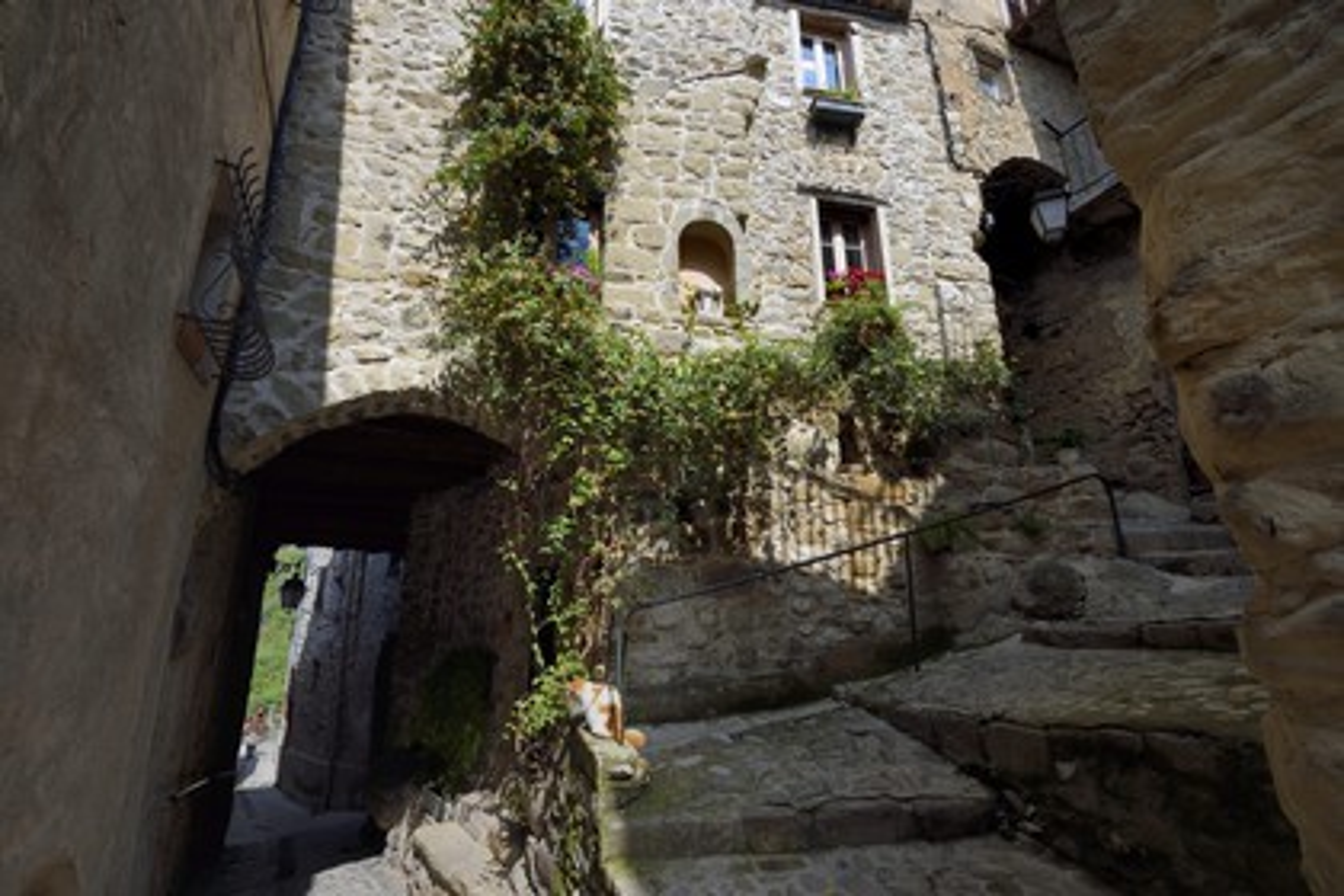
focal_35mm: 14
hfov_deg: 104.3
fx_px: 523
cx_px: 672
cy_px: 448
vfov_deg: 81.2
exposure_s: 1/160
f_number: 14
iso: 200
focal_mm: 14
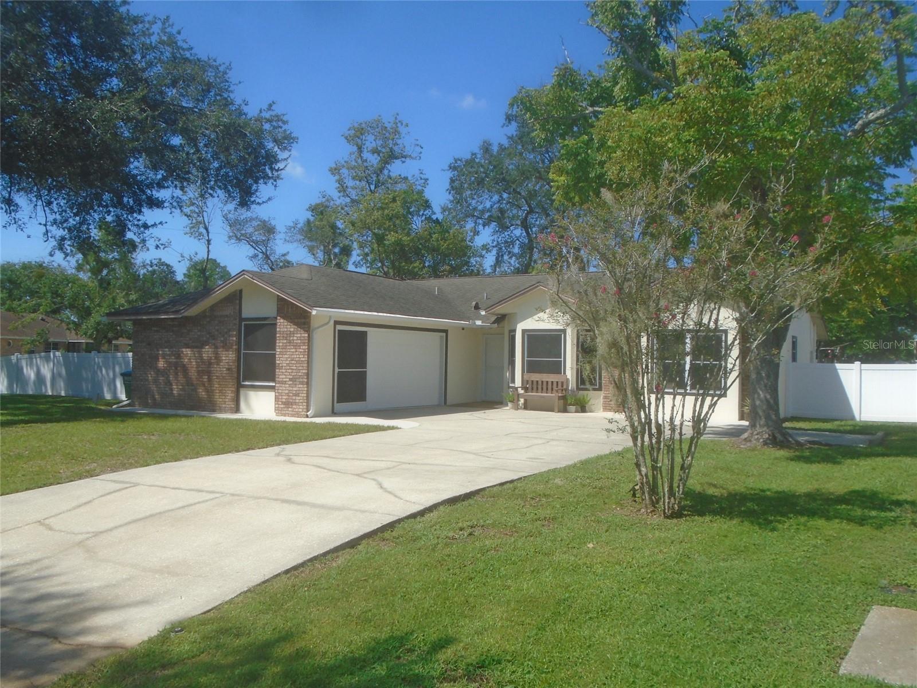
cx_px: 458
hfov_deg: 58.4
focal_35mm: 31
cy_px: 344
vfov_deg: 45.4
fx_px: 821
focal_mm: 5.5
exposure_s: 1/1000
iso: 100
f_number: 3.5
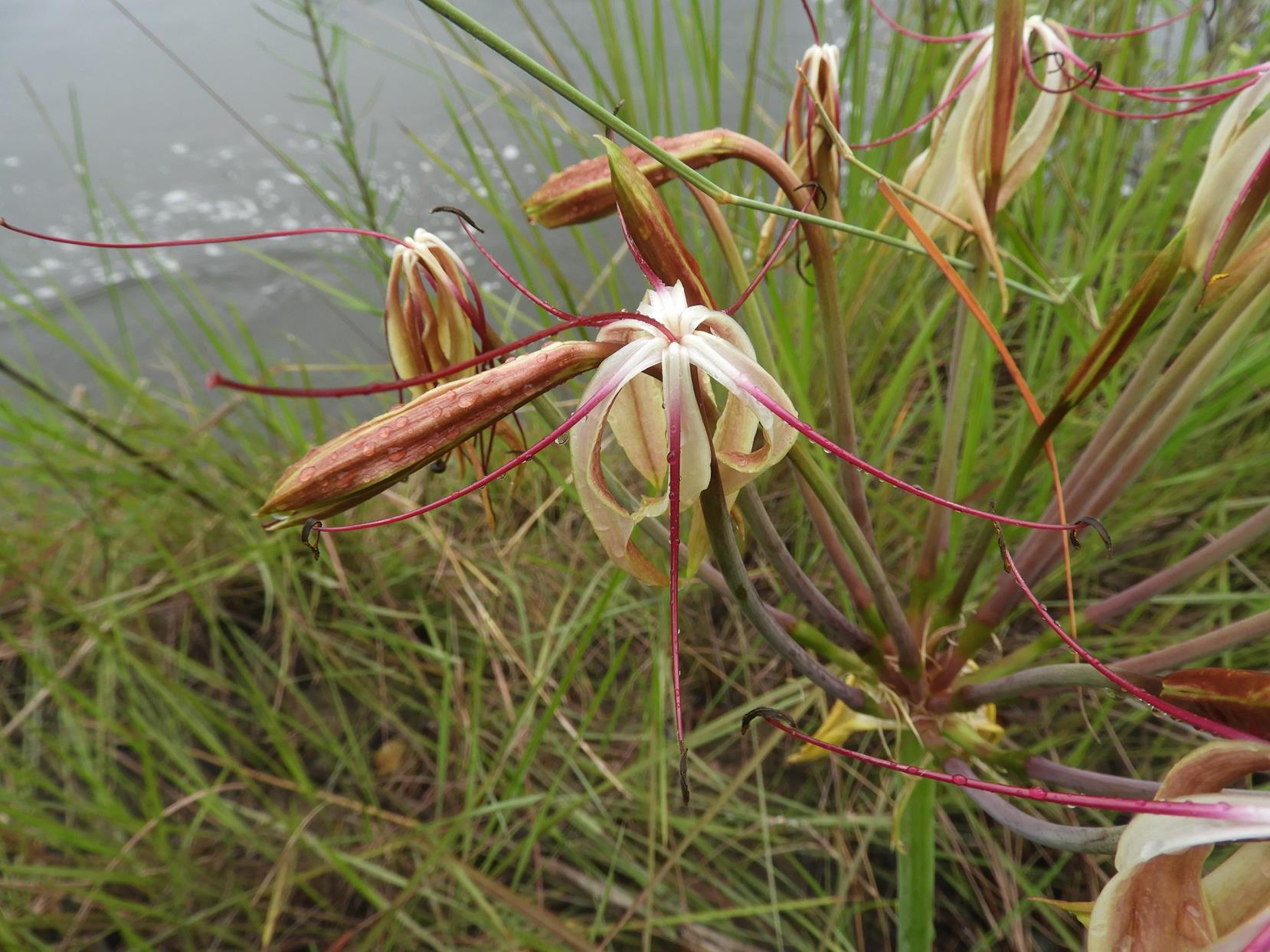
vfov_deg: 56.8
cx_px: 635
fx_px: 881
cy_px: 476
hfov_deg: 71.6
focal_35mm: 24
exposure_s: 1/500
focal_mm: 4.3
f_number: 3.3
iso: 100
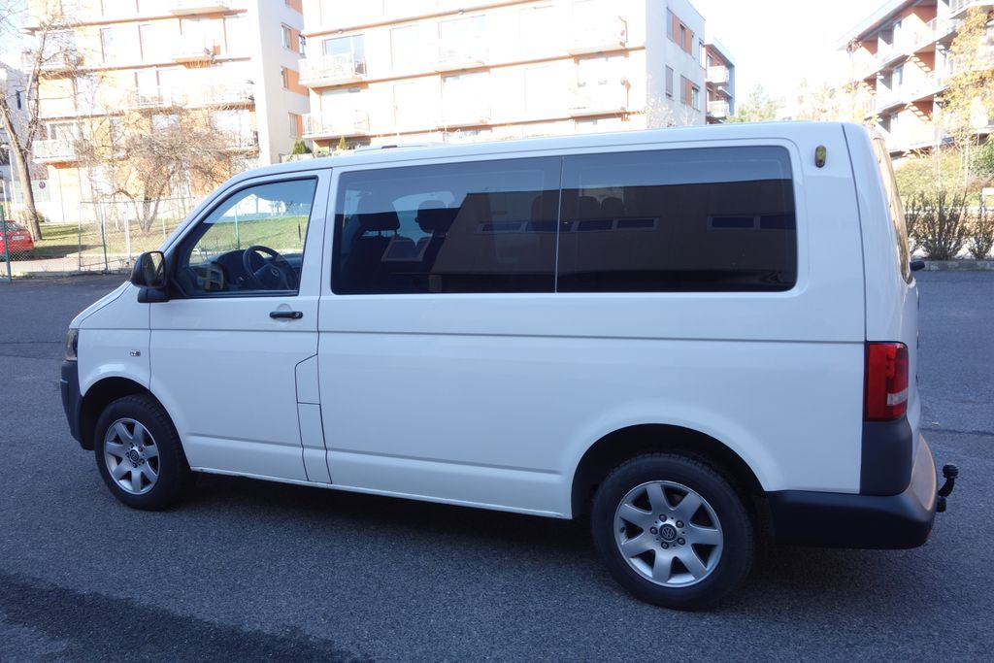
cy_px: 332
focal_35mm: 28
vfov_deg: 46.4
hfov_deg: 65.5
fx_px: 773
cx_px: 497
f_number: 6.3
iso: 125
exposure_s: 1/50
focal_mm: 10.4
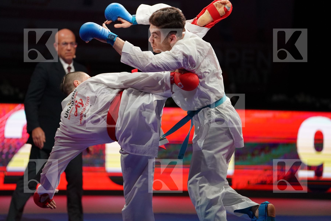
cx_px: 166
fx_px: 1591
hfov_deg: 11.9
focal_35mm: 173
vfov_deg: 7.9
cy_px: 110
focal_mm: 173
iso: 3200
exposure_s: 1/1000
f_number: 2.8
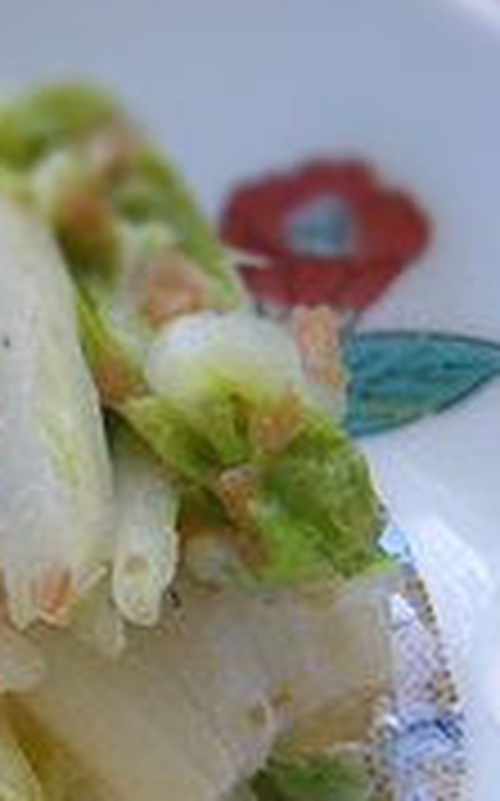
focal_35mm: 81
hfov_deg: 14.6
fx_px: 1769
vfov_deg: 25.2
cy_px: 626
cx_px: -320
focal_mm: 6.1
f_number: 3.8
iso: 800
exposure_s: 1/40
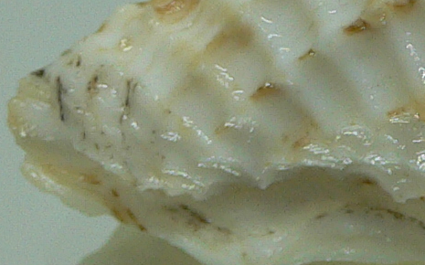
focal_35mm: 161
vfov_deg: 8.1
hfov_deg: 12.8
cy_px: 127
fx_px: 1864
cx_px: 455
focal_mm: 4.6
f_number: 2.8
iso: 100
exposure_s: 1/60
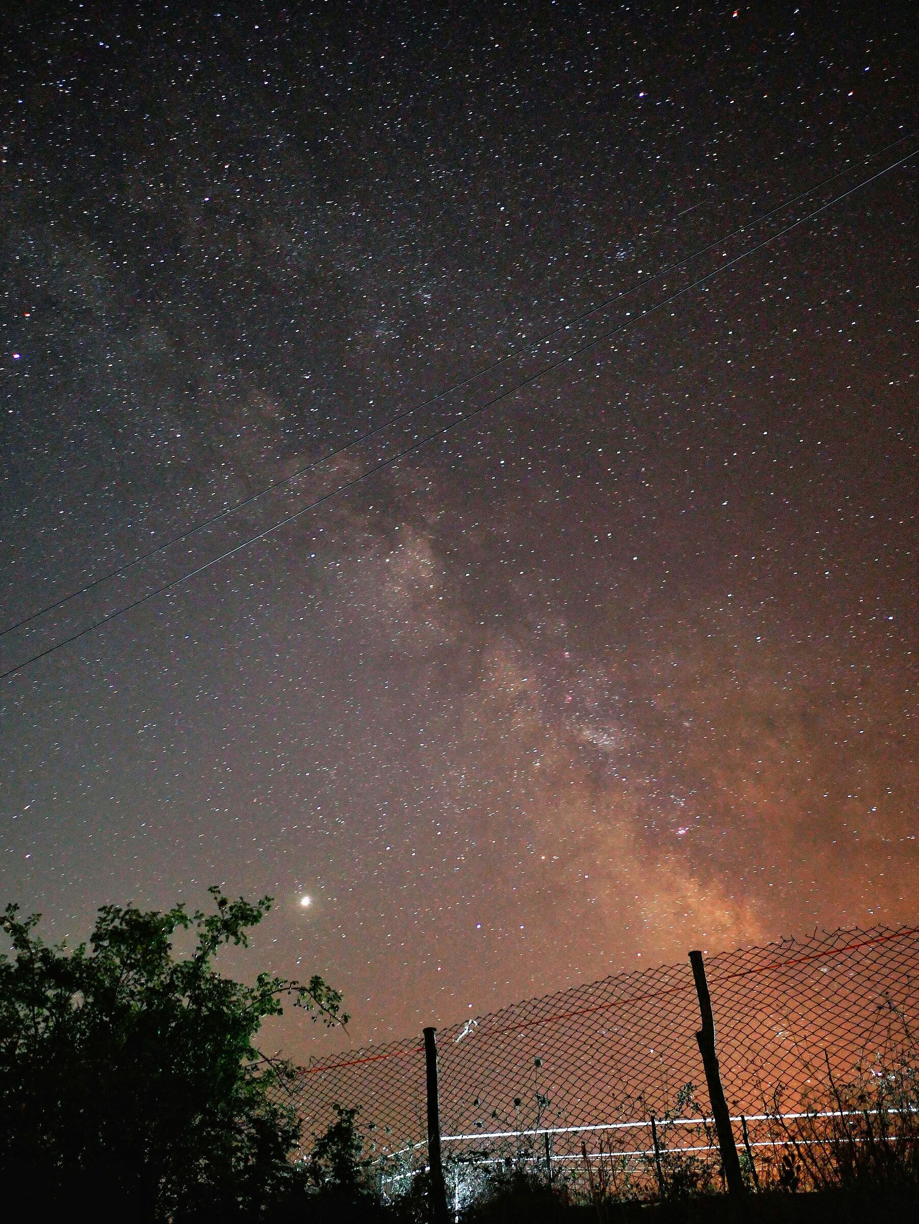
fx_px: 1061
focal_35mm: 30
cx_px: 460
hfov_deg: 46.8
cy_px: 612
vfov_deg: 59.9
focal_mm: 15
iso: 400
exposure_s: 30
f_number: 1.7
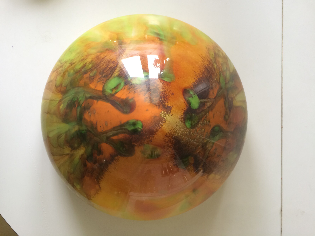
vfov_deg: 48.2
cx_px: 158
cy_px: 118
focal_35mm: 29
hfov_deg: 61.7
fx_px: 264
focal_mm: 4.15
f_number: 2.2
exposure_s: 1/33
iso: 100
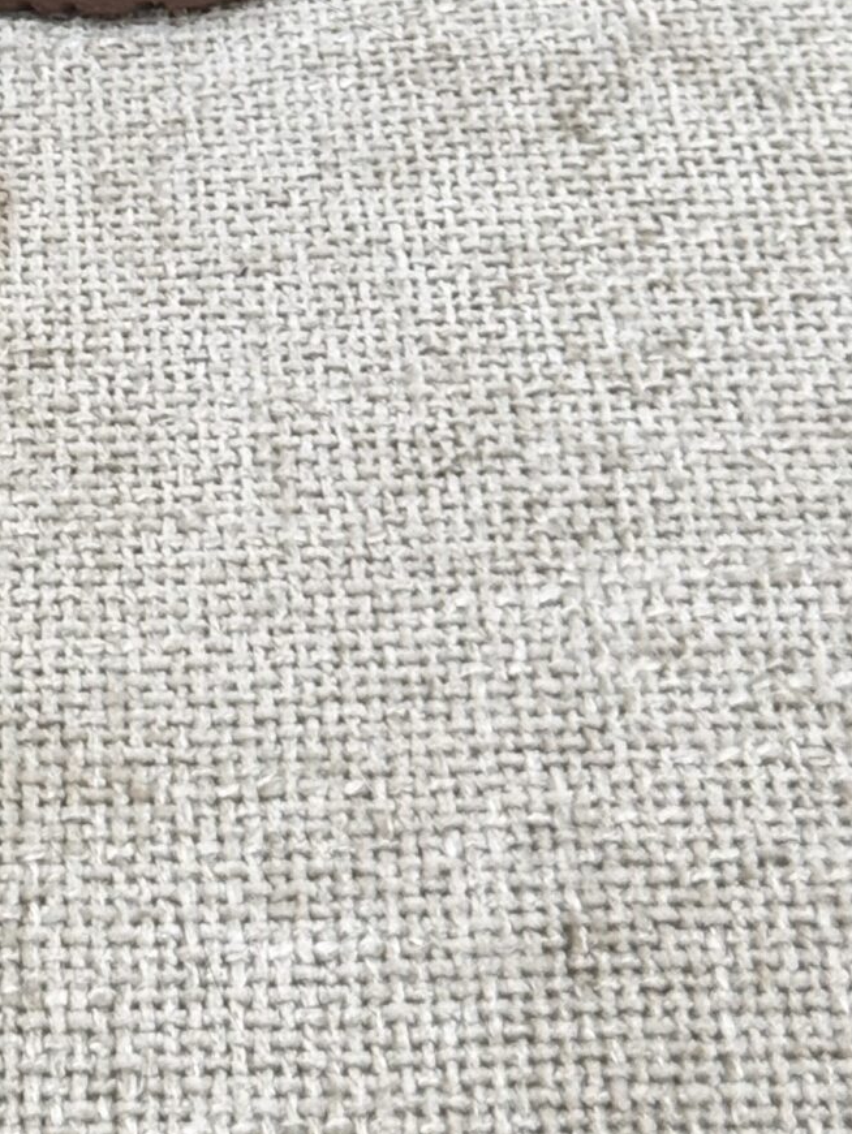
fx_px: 4624
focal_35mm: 141
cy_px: -516
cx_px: -107
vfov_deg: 13.3
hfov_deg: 10.4
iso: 100
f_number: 1.78
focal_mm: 6.76
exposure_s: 1/50
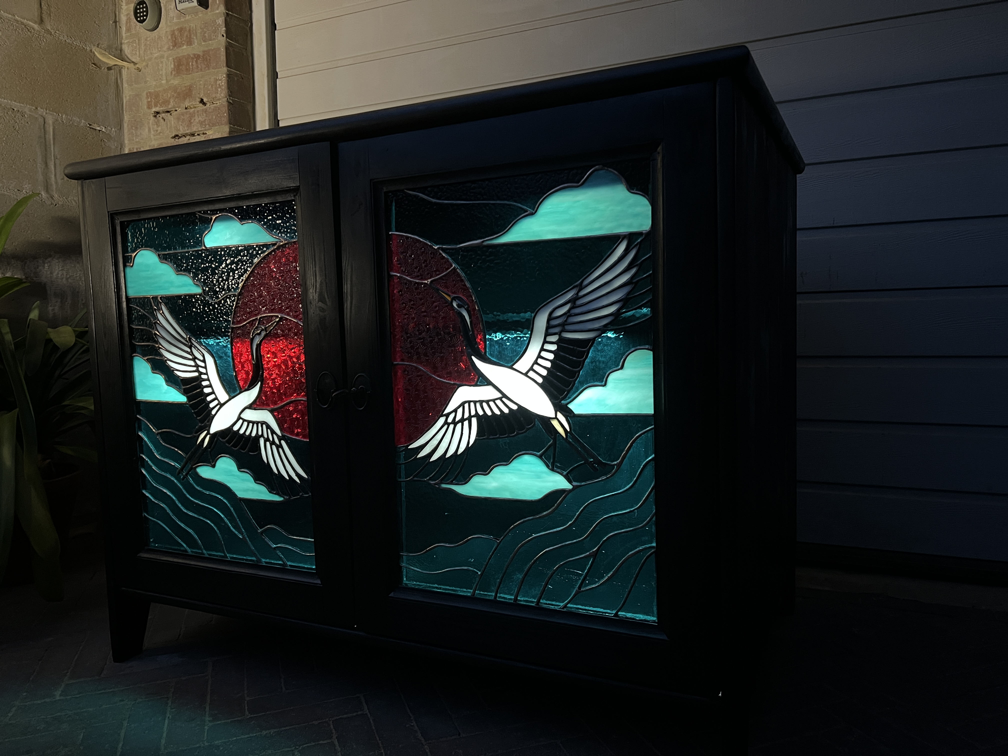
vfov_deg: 53.1
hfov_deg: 67.3
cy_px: 378
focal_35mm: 26
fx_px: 757
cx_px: 504
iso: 1000
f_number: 1.5
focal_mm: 5.7
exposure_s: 1/29
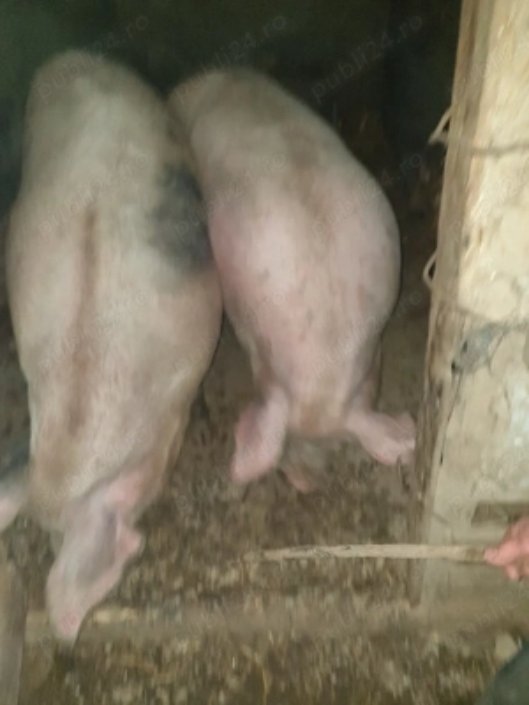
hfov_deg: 53.1
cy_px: 352
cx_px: 264
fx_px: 530
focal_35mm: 26
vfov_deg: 67.3
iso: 100
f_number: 1.5
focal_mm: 4.3
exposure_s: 1/24
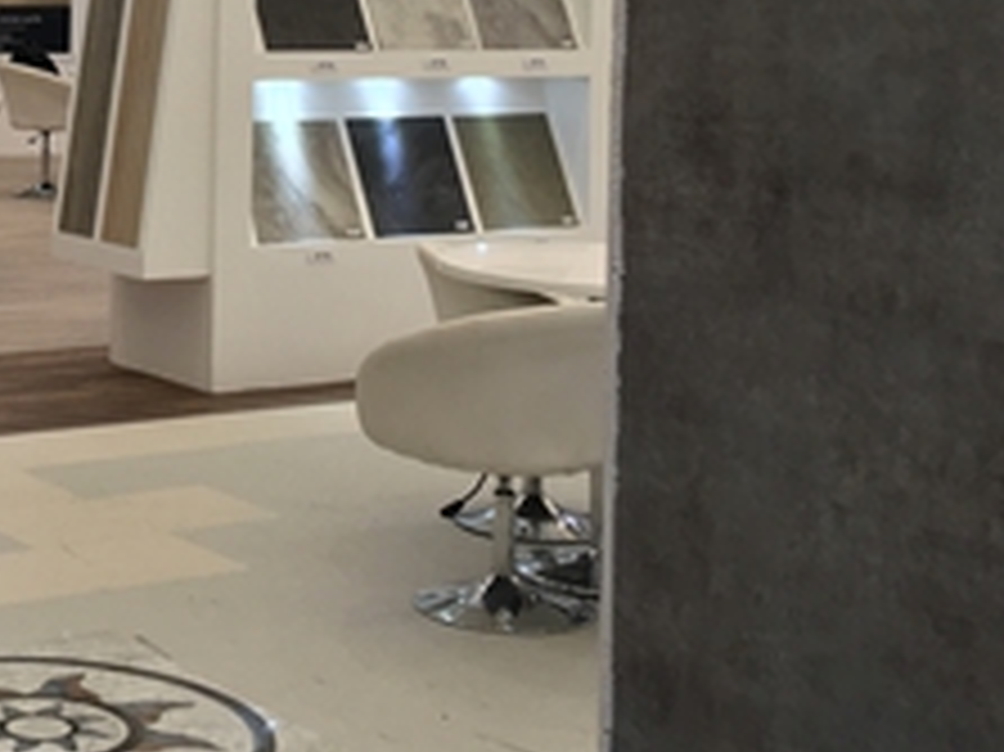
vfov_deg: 18.2
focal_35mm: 78
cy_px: -81
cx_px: 99
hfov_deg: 24.3
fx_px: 2261
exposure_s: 1/100
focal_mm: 4.15
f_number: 2.2
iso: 32
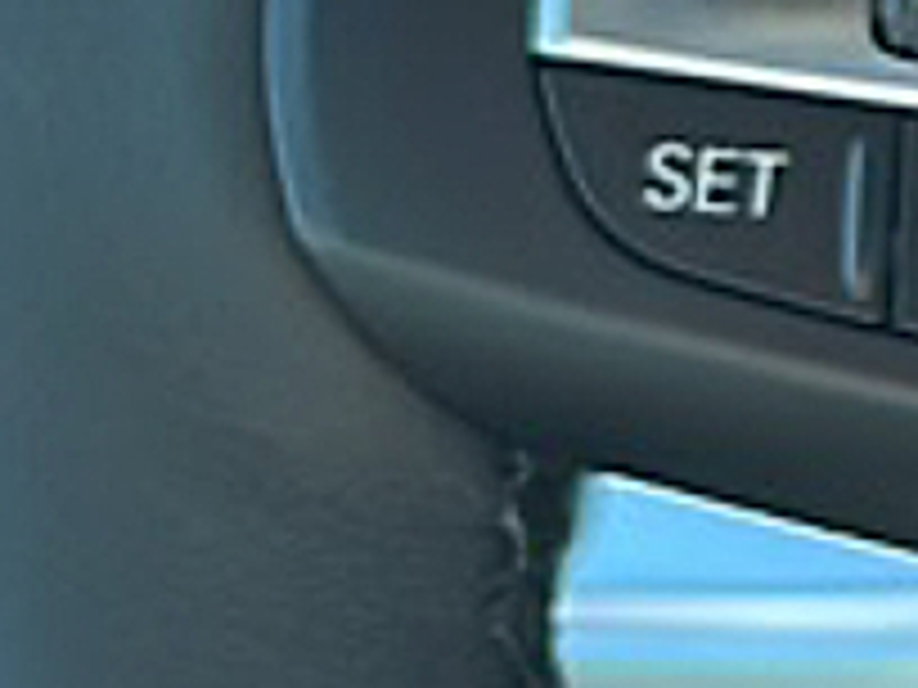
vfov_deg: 7.5
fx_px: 5198
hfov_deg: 8.0
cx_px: 3164
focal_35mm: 196
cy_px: -121
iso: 100
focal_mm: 6.86
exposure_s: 1/380
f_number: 1.78
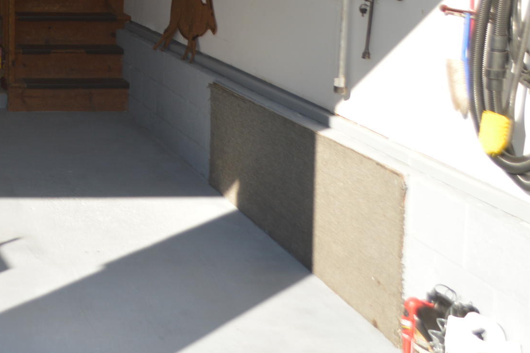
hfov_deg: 21.3
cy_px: -47
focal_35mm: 90
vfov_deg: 14.7
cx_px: -77
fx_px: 1324
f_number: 4
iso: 100
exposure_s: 1/200
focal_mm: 22
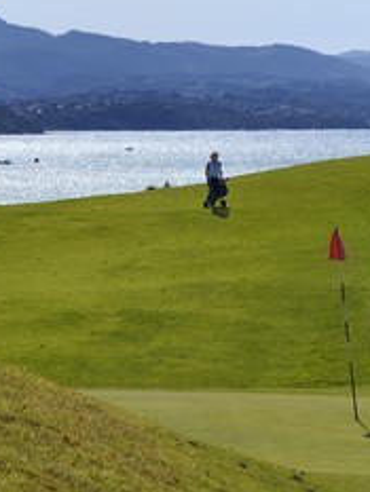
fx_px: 3702
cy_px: 215
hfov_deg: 5.7
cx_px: 146
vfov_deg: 7.6
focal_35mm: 260
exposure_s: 1/320
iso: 200
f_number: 13
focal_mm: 150
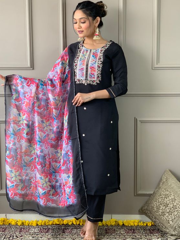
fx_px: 388
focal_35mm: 56
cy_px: 123
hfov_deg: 26.1
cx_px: 87
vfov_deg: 34.4
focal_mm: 6
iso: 64
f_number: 2.4
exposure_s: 1/100
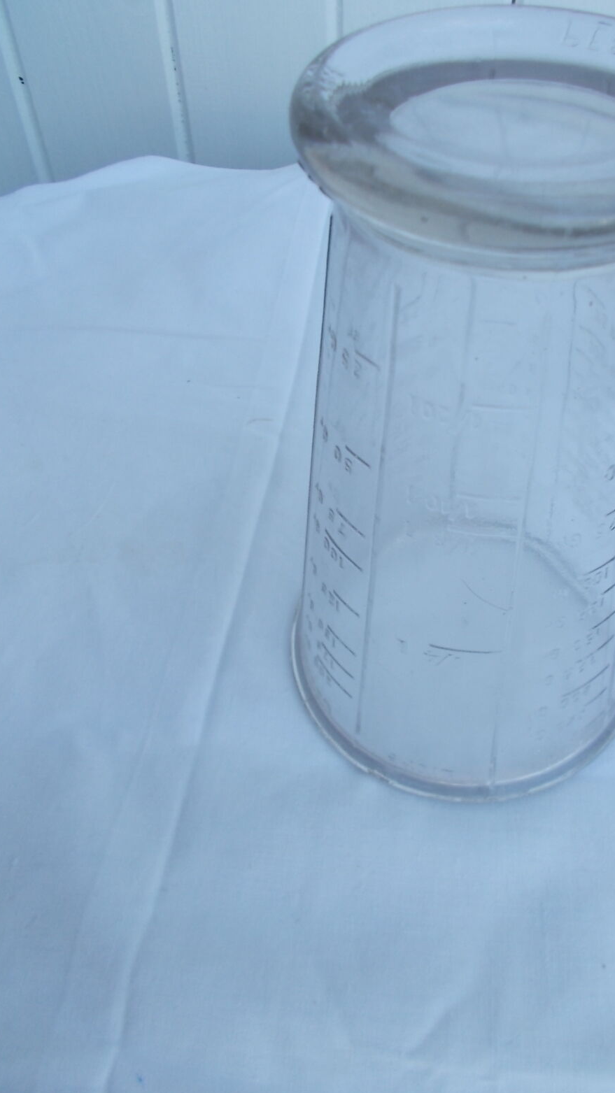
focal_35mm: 29
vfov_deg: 66.1
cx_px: 400
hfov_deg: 39.8
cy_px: 543
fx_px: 841
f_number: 3.2
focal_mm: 4.6
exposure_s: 1/160
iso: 80
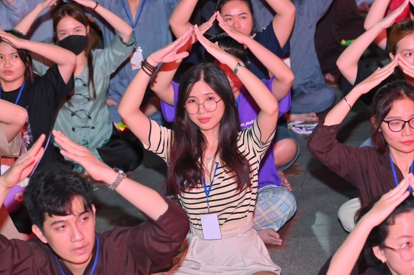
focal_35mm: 120
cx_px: 207
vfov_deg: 11.4
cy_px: 138
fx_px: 1379
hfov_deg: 17.1
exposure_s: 1/50
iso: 3200
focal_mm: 120
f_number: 5.6
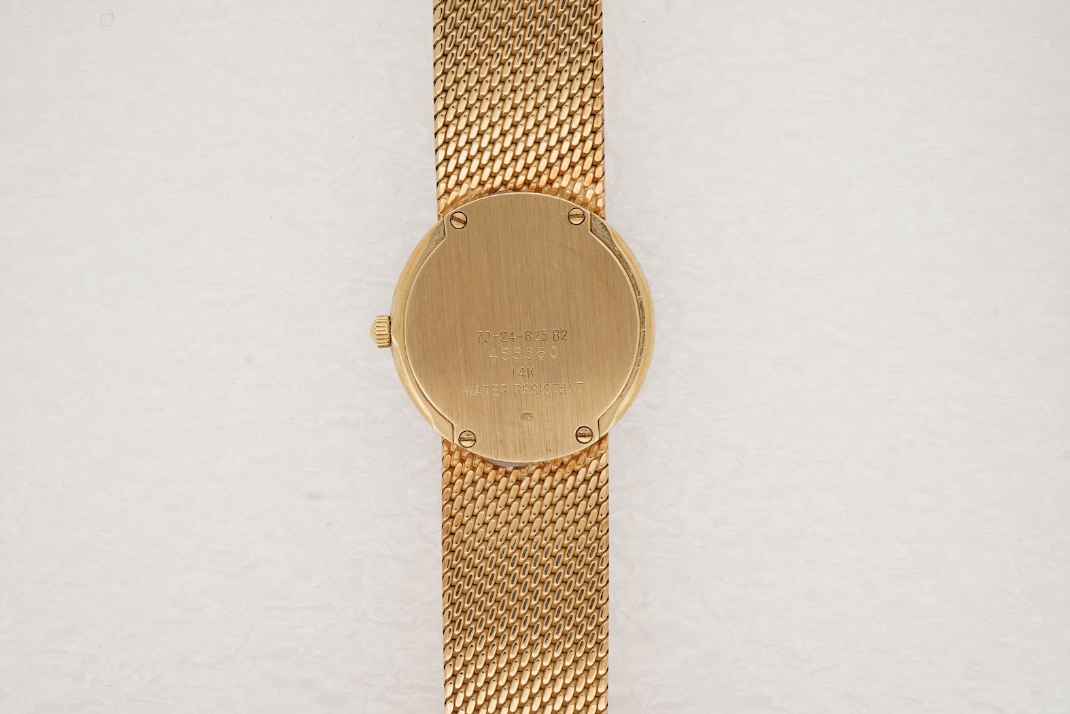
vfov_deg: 29.9
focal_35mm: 45
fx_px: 1338
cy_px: 357
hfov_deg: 43.6
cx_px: 535
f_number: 22
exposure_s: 1/160
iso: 160
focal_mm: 30
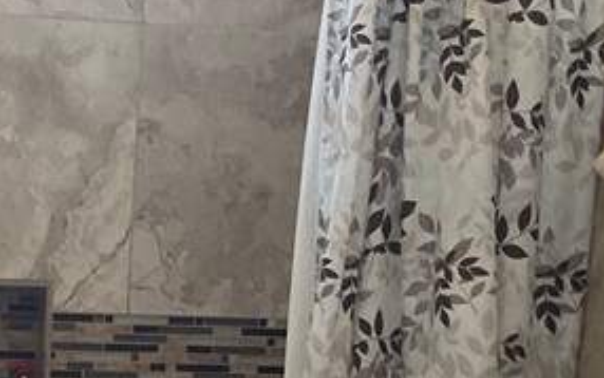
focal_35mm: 110
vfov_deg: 11.8
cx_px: 116
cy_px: 395
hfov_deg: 18.7
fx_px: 1811
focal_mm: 3
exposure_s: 1/40
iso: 200
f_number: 1.8
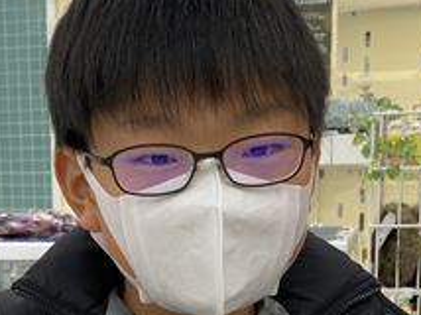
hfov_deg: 26.6
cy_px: 364
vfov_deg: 19.1
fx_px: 887
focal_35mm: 73
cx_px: 157
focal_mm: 4.25
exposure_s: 1/120
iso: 125
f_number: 1.8
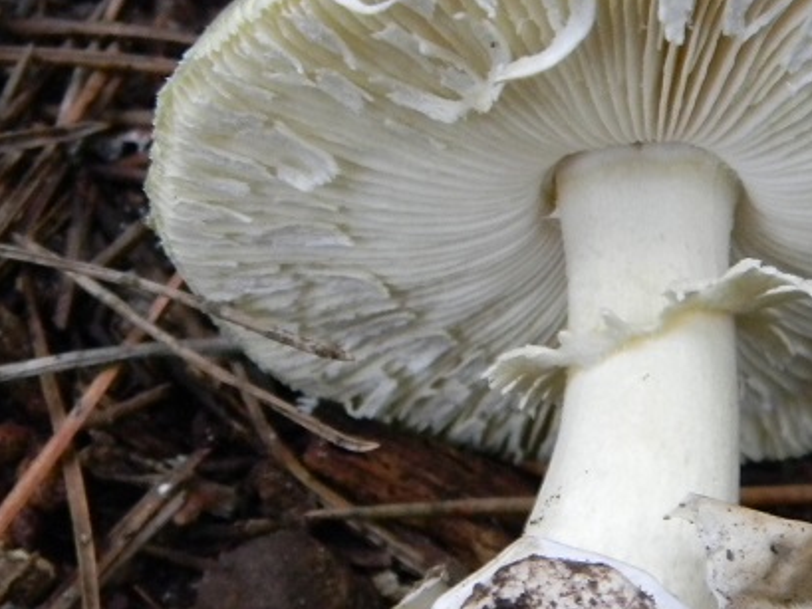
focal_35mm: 131
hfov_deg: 15.0
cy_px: 317
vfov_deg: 11.3
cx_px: 631
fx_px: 3074
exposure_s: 1/7
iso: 400
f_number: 4.3
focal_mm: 12.2
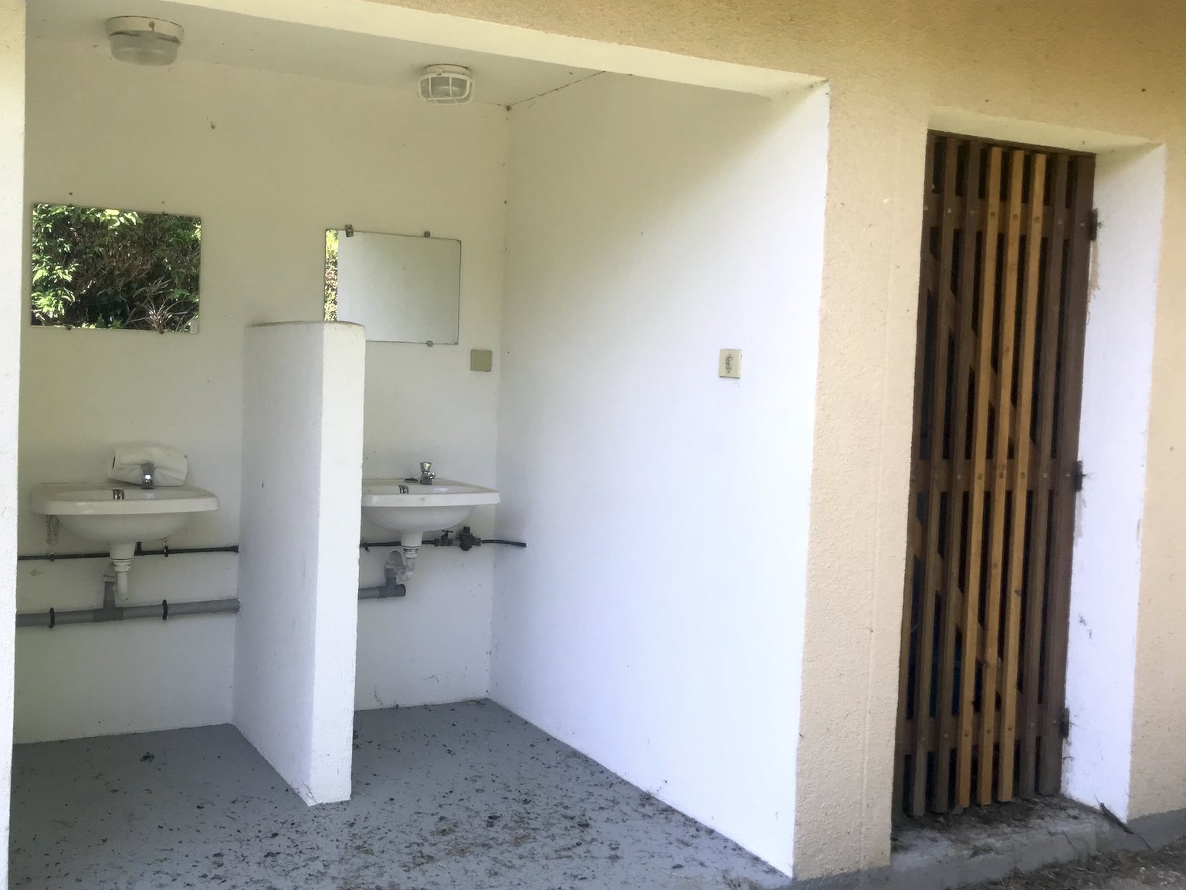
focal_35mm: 35
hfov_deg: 52.1
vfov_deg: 40.7
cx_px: 446
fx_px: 1199
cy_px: 412
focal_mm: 3.99
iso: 20
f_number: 1.8
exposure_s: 1/378
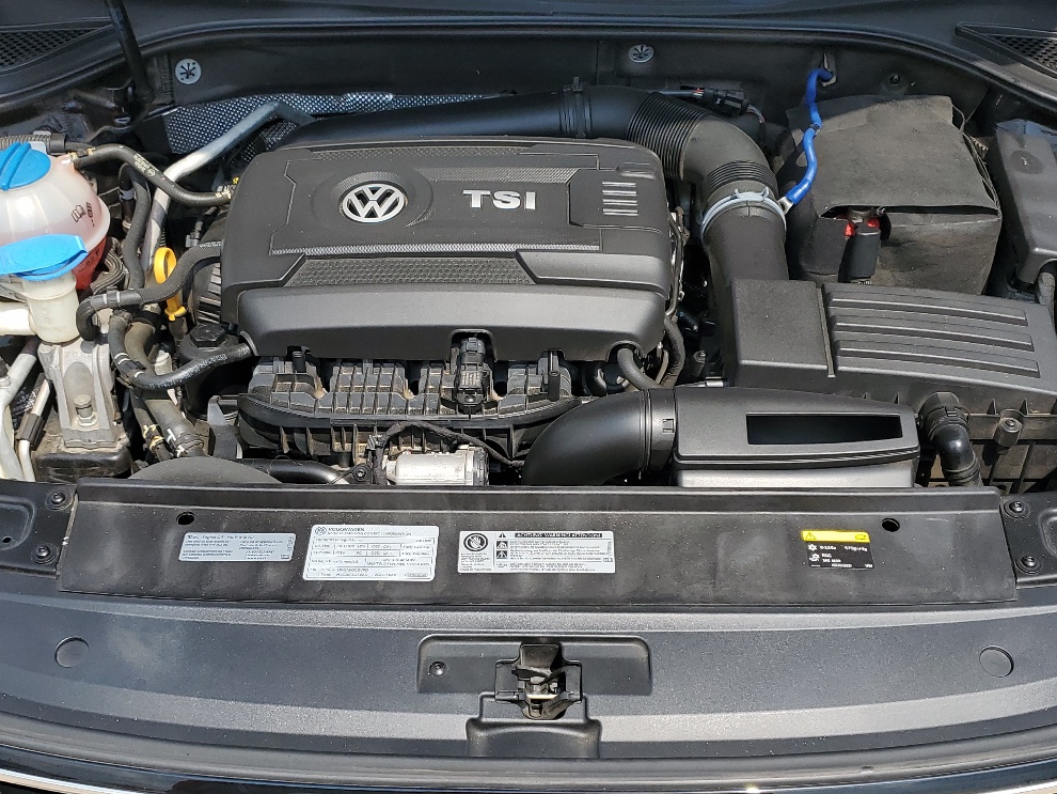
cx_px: 552
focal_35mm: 42
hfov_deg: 44.8
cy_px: 487
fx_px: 1283
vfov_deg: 34.2
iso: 50
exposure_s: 1/2500
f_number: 1.5
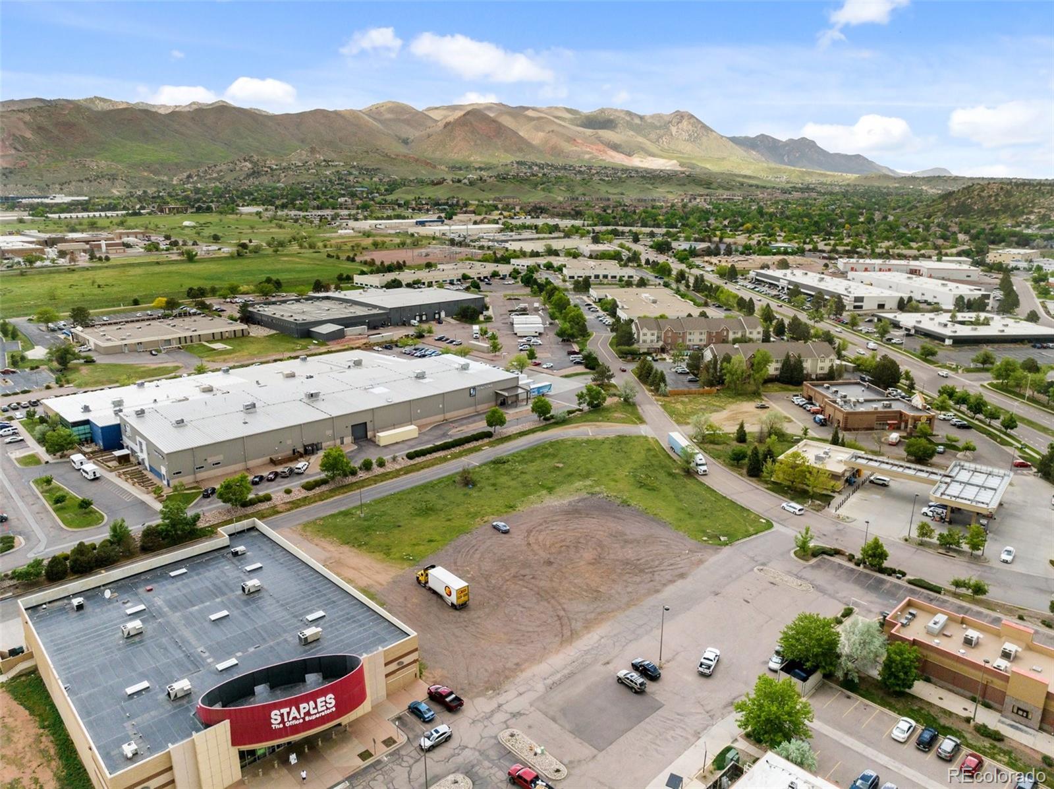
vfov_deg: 56.7
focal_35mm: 24
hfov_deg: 71.6
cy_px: 394
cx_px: 527
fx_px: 730
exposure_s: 1/2000
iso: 410
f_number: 2.8
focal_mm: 12.29
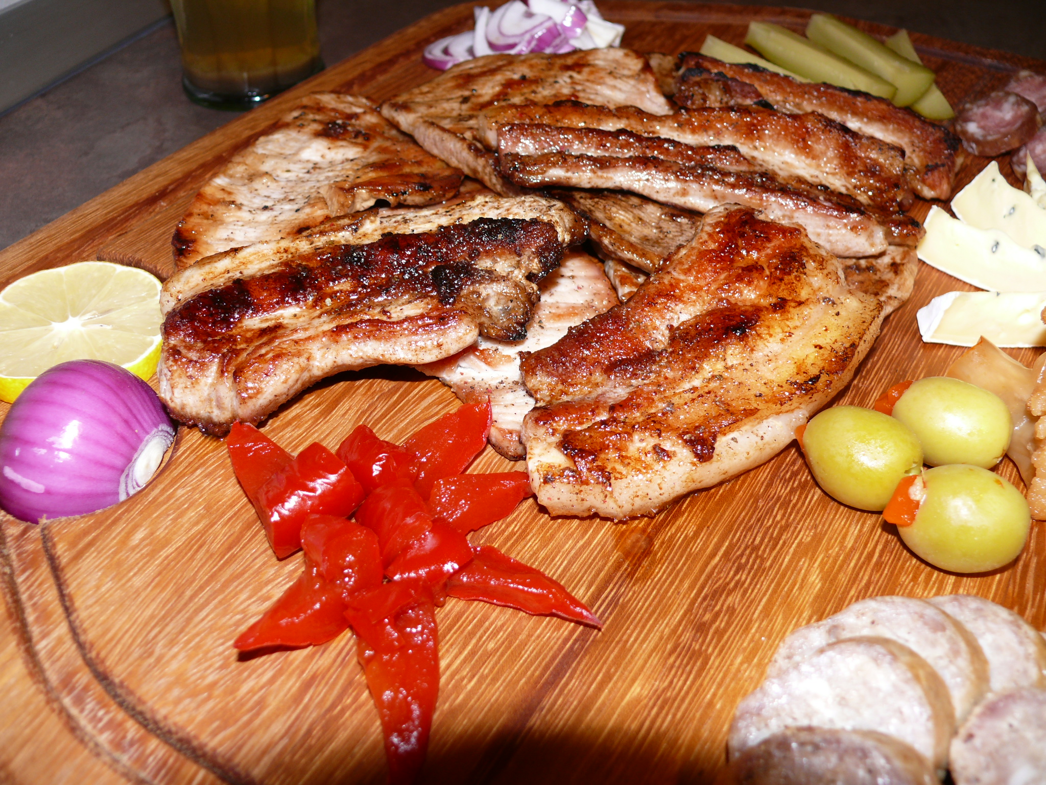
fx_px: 1058
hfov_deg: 52.6
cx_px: 523
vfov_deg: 40.7
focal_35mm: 35
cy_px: 392
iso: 100
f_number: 2.8
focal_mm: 7.4
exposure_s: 1/25
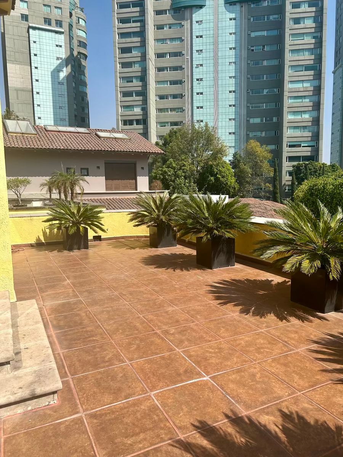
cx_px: 172
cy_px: 228
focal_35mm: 26
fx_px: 344
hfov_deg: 53.1
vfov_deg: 67.3
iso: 50
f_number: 1.5
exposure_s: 1/3968
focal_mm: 5.7
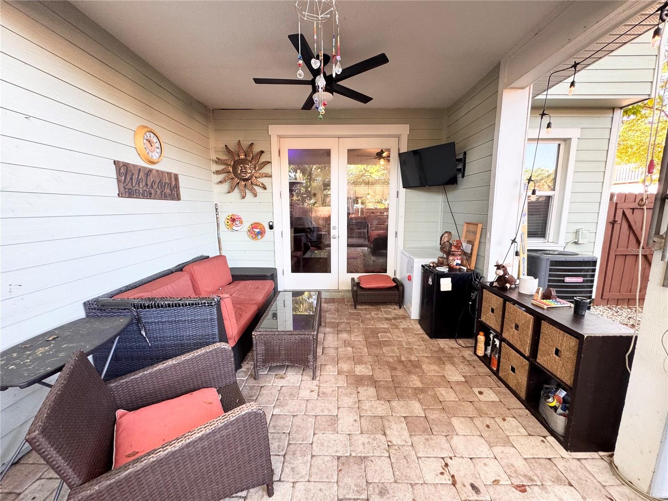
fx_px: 270
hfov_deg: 102.1
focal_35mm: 14
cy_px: 250
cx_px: 334
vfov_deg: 85.7
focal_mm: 2.22
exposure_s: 1/99
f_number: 2.2
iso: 200
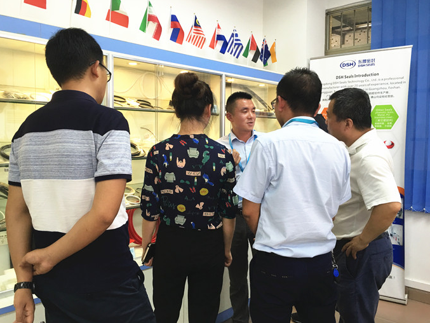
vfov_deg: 46.8
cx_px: 210
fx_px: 373
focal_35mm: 30
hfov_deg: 59.9
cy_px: 160
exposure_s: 1/17
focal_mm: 4.15
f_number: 2.2
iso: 50
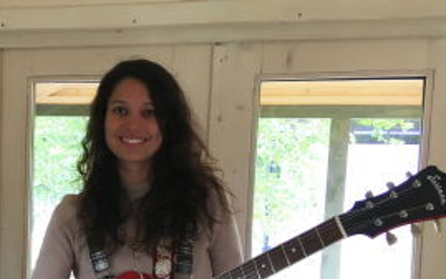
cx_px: 65
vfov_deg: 22.3
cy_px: 245
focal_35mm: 57
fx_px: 693
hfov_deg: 34.2
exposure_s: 1/33
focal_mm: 4.15
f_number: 2.2
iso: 50
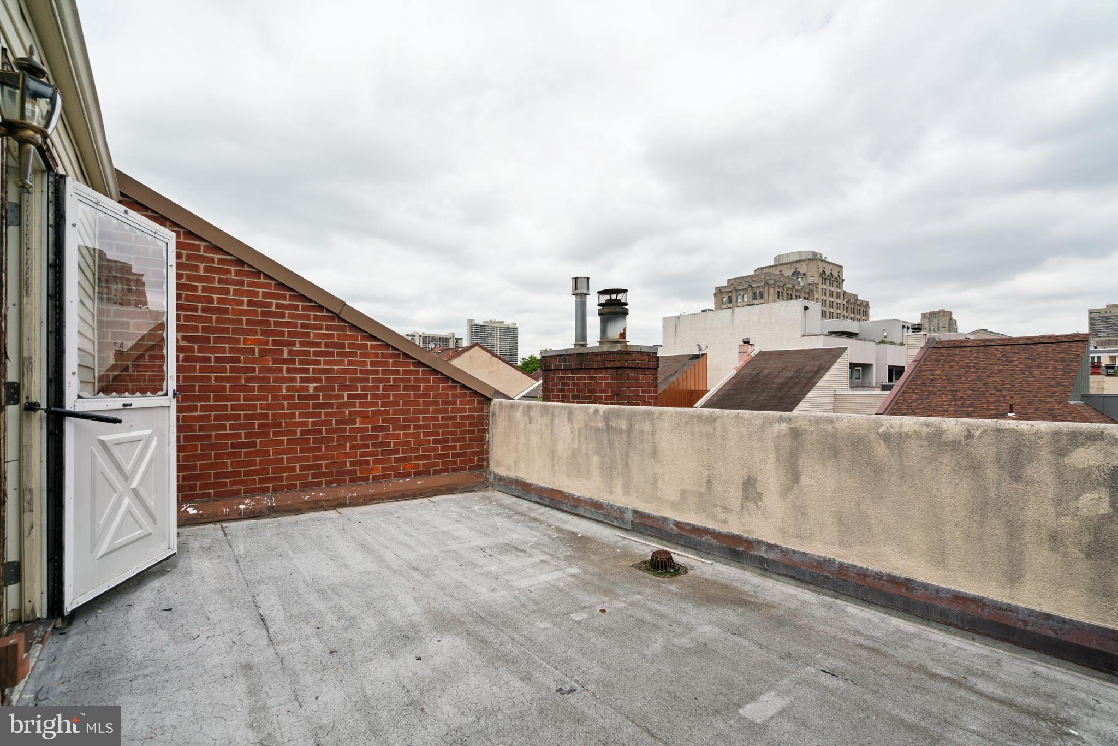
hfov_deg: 96.7
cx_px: 559
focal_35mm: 16
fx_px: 497
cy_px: 373
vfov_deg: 73.8
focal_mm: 16
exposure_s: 1/320
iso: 250
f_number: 8
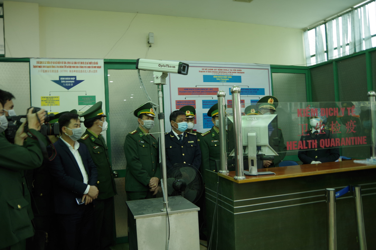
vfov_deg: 47.9
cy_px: 125
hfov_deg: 67.4
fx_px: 282
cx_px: 188
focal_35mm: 27
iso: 200
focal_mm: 18
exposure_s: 1/8
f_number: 3.5
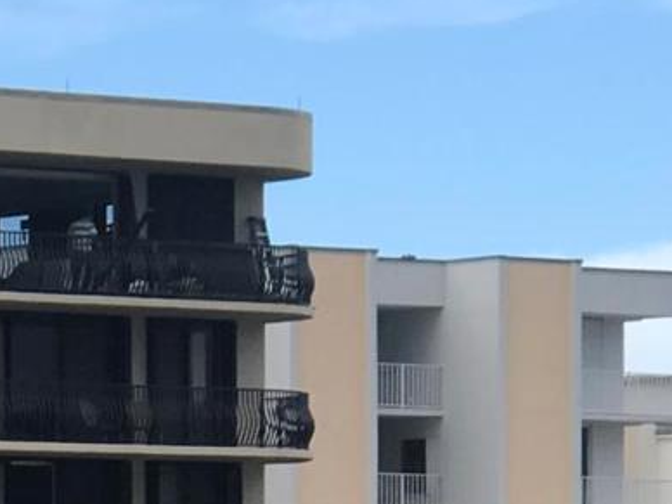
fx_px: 5843
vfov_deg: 4.9
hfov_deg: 6.5
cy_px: 849
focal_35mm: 301
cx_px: -294
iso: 20
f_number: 2.8
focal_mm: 6.6
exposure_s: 1/409
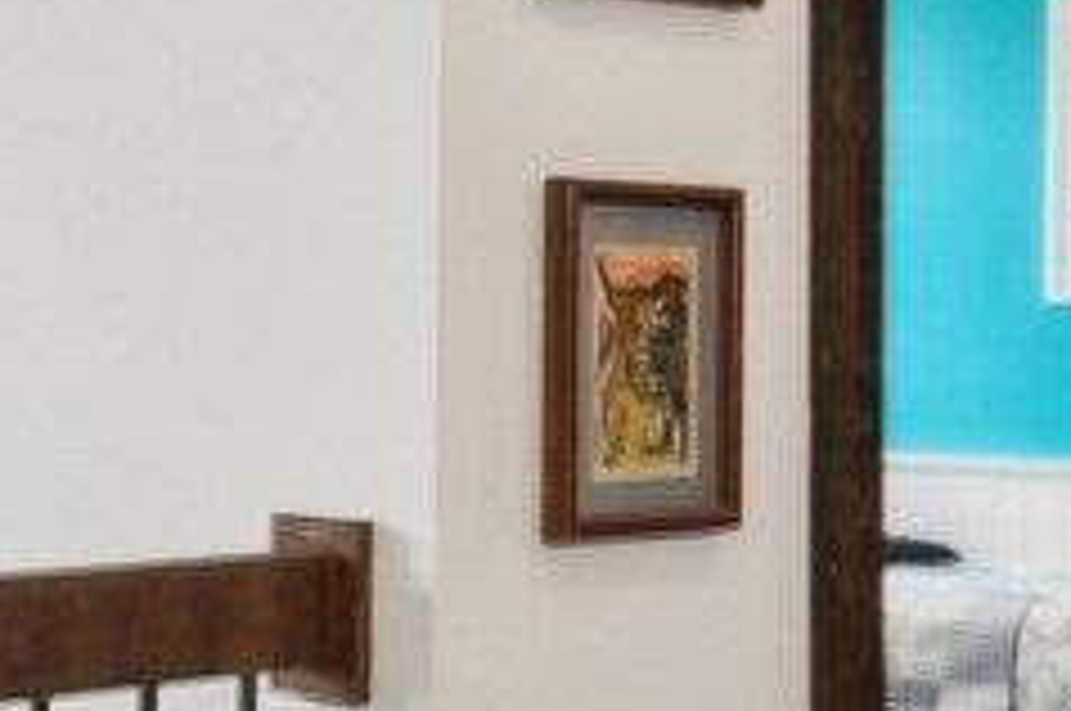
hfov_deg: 20.6
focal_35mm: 98
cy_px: 292
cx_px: 234
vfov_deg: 13.9
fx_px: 2912
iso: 200
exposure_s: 1/50
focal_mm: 7
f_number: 8
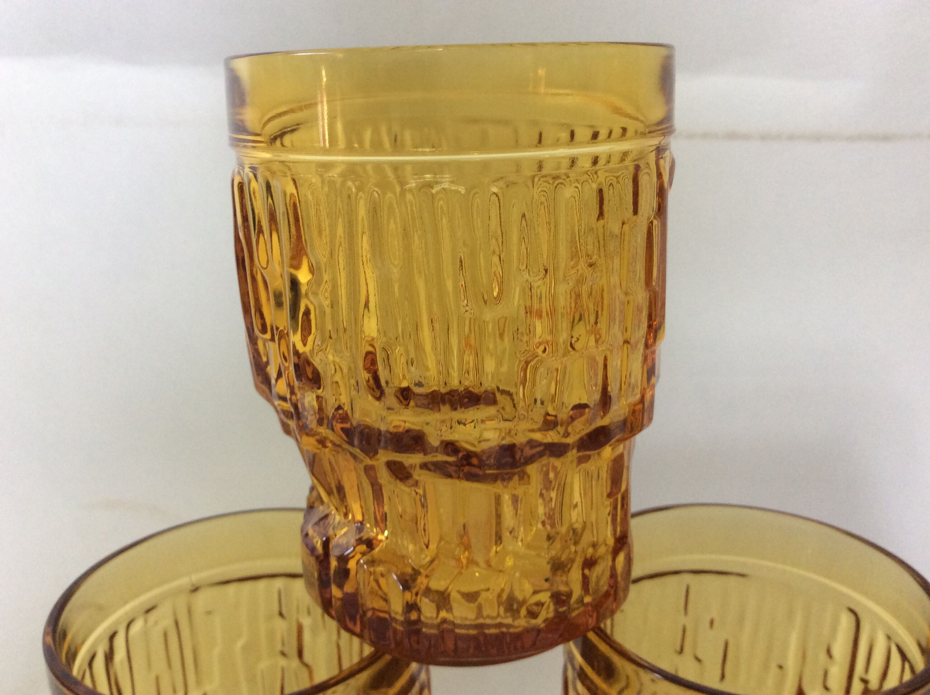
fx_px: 858
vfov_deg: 44.1
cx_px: 465
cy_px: 348
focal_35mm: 32
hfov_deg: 56.9
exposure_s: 1/25
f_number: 2.4
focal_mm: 3.3
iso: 100
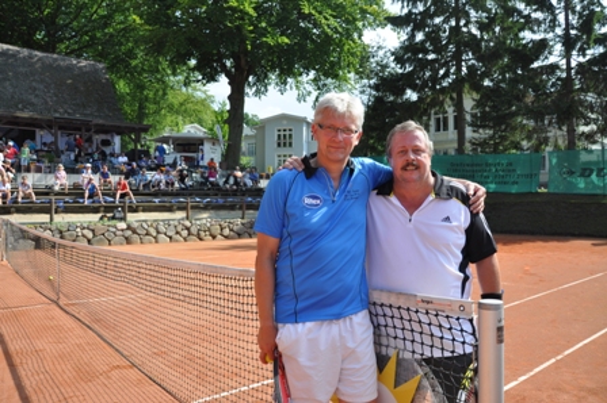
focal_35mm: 27
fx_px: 455
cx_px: 304
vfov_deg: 47.9
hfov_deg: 67.4
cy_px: 202
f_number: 5
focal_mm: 18
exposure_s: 1/1250
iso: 400
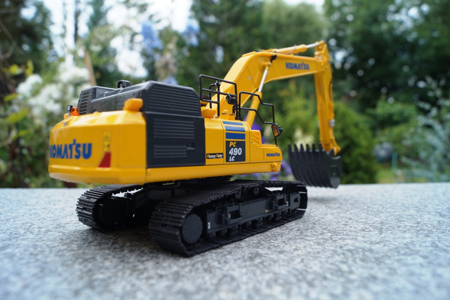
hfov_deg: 67.4
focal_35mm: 27
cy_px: 150
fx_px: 337
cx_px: 225
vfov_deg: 47.9
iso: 100
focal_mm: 18
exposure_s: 1/160
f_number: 6.3
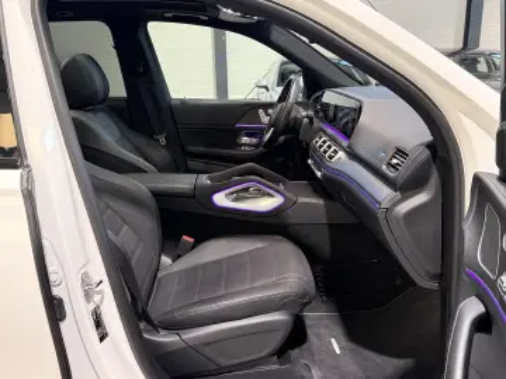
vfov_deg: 56.8
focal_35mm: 24
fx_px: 351
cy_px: 190
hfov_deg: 71.6
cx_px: 253
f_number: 1.78
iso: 160
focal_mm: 6.76
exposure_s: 1/50
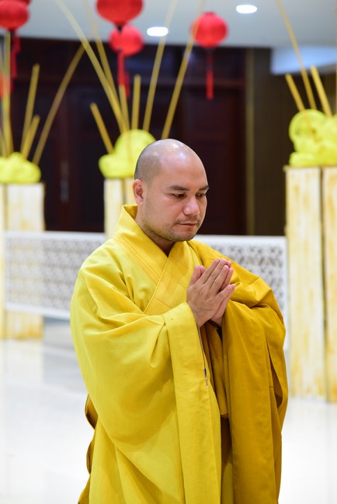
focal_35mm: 120
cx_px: 168
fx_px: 1683
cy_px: 252
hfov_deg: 11.4
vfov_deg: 17.1
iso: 3200
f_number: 4.5
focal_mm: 120
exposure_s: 1/100
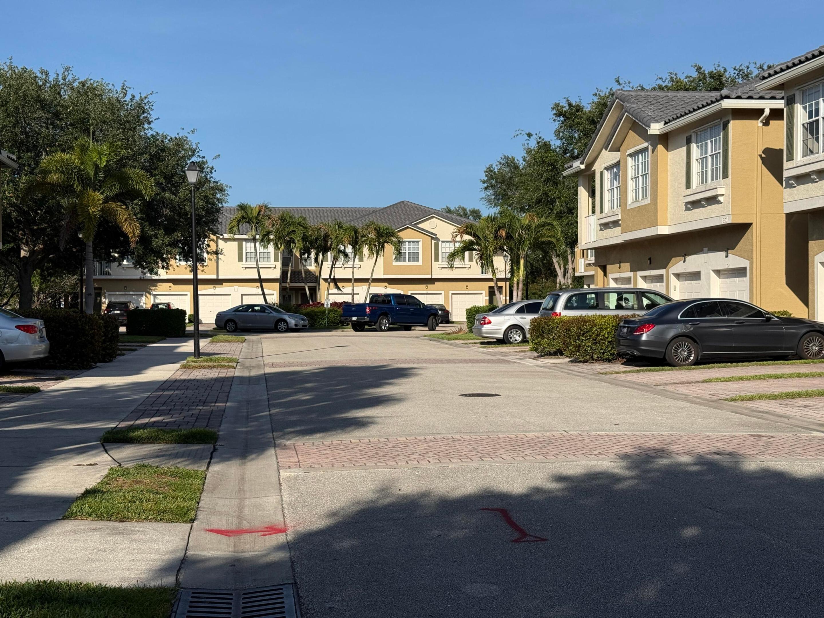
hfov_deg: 39.7
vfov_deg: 30.3
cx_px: 412
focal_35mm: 48
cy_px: 309
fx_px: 1143
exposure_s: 1/8772
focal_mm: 6.76
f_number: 1.78
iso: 80
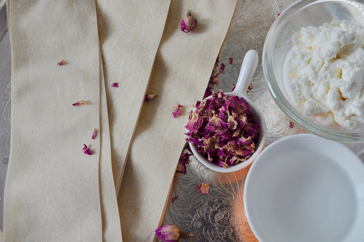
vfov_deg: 29.8
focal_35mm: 45
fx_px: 454
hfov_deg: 43.7
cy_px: 121
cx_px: 182
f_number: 6.3
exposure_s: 1/160
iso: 200
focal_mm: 30
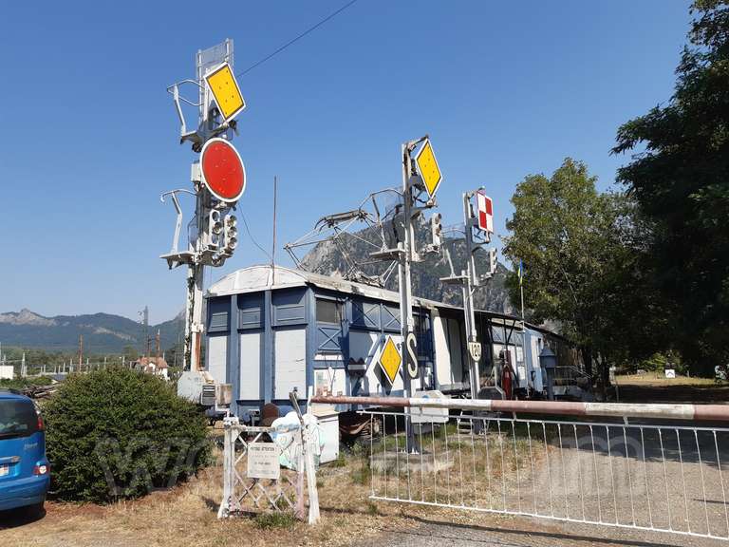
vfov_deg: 53.1
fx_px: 548
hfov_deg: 67.3
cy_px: 274
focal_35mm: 26
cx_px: 364
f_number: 1.7
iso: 40
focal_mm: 3.92
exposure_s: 1/1980
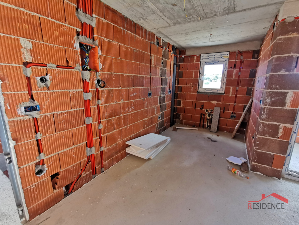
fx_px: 138
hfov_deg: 94.5
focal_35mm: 16
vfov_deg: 78.1
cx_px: 150
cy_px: 112
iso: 160
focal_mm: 2.35
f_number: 2.2
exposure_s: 1/60
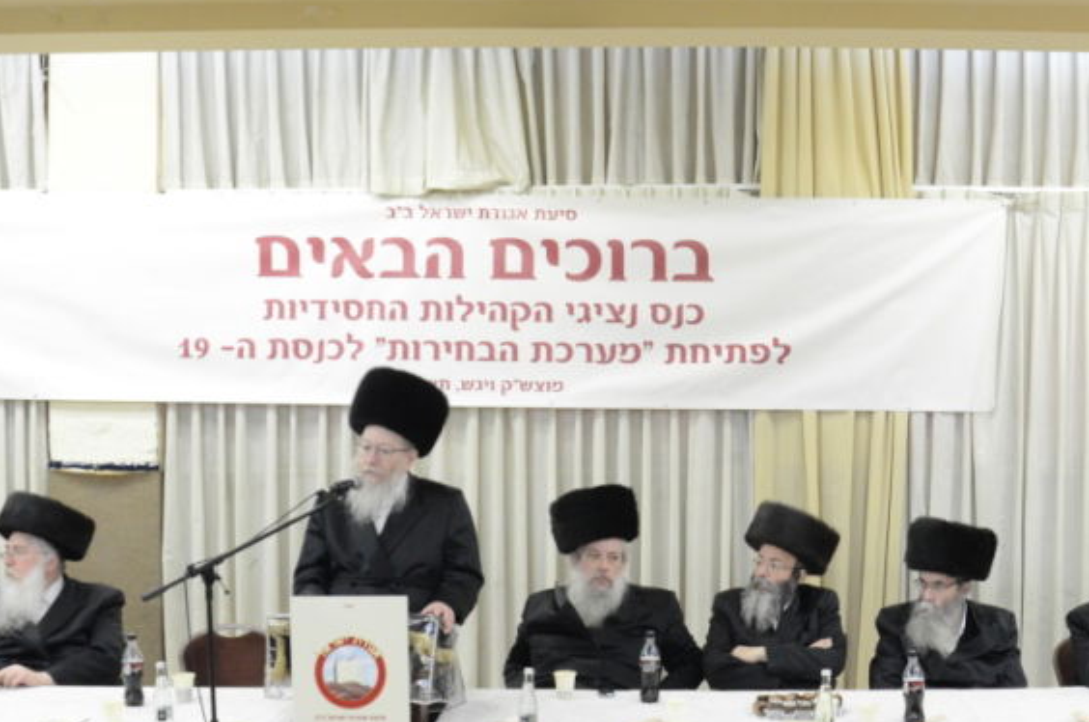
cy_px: 429
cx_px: 699
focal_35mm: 49
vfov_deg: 27.4
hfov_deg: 40.1
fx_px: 1480
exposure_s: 1/13
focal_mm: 18
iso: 1600
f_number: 5.6
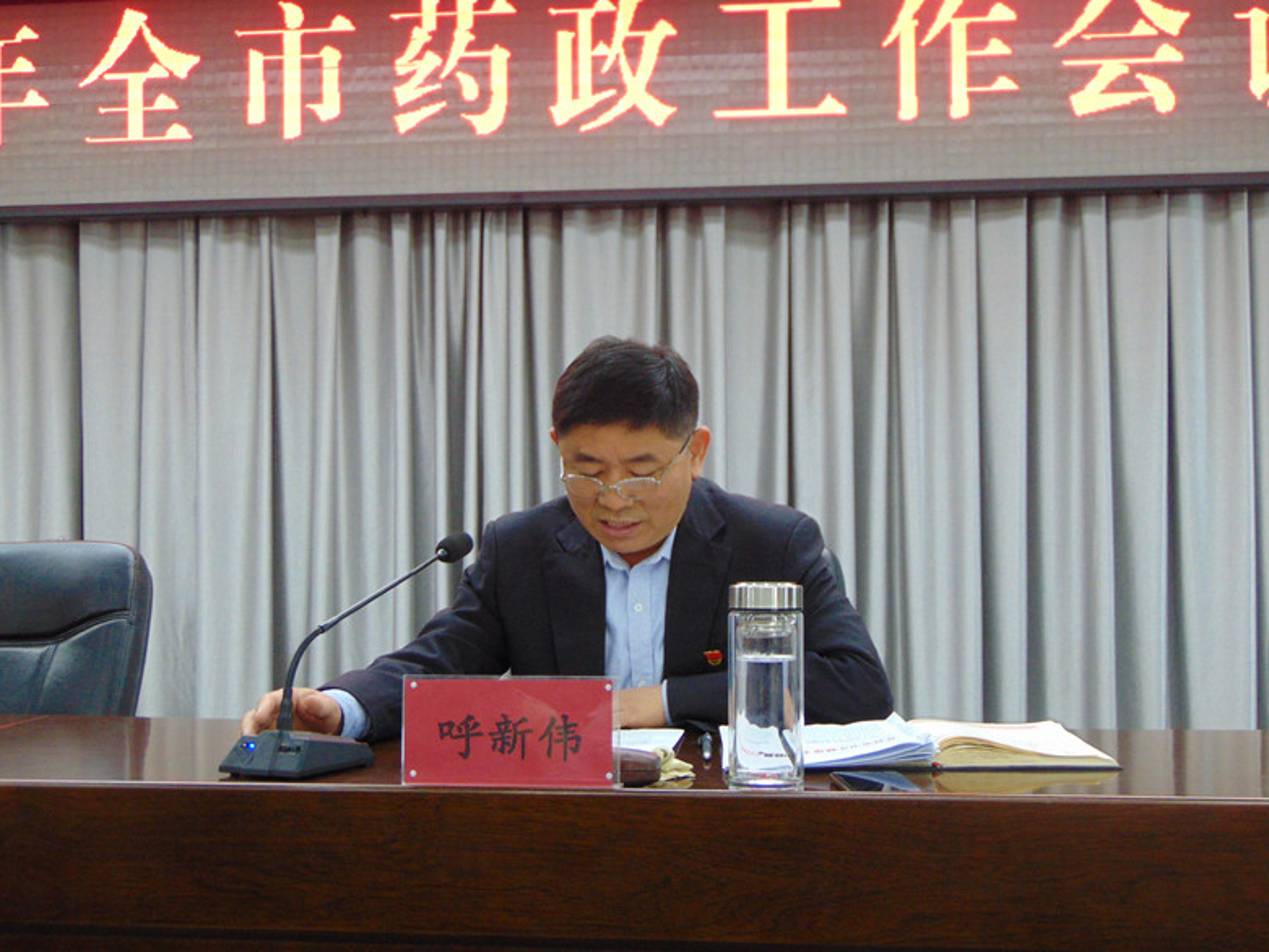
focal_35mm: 43
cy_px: 466
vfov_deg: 33.6
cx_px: 629
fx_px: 1577
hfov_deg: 43.8
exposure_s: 1/30
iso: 250
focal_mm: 7.6
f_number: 3.3
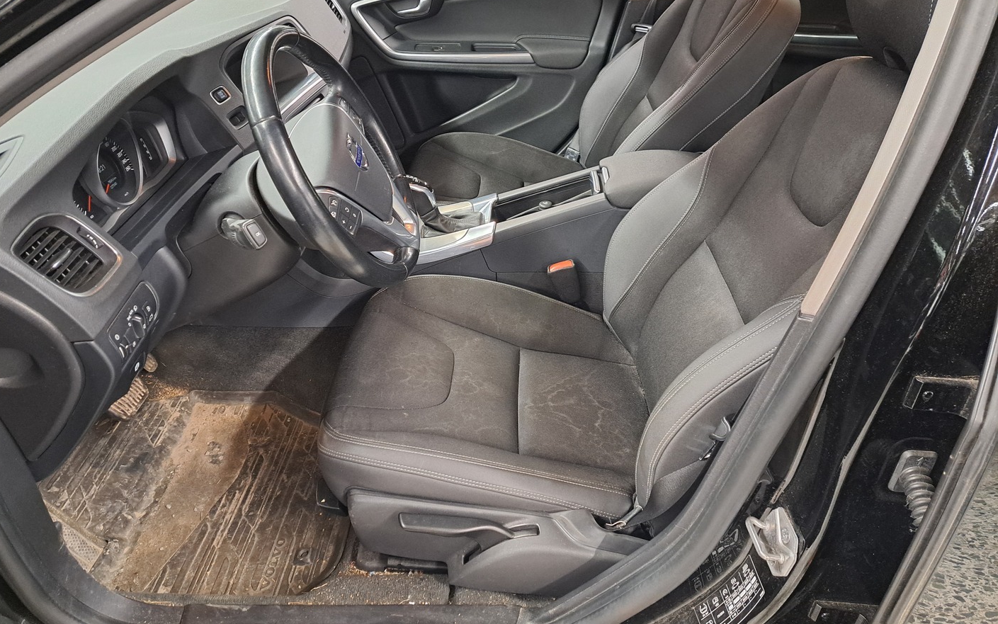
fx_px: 707
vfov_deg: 47.5
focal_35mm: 26
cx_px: 489
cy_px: 282
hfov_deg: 70.4
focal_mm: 5.23
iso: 500
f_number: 1.8
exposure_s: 1/25
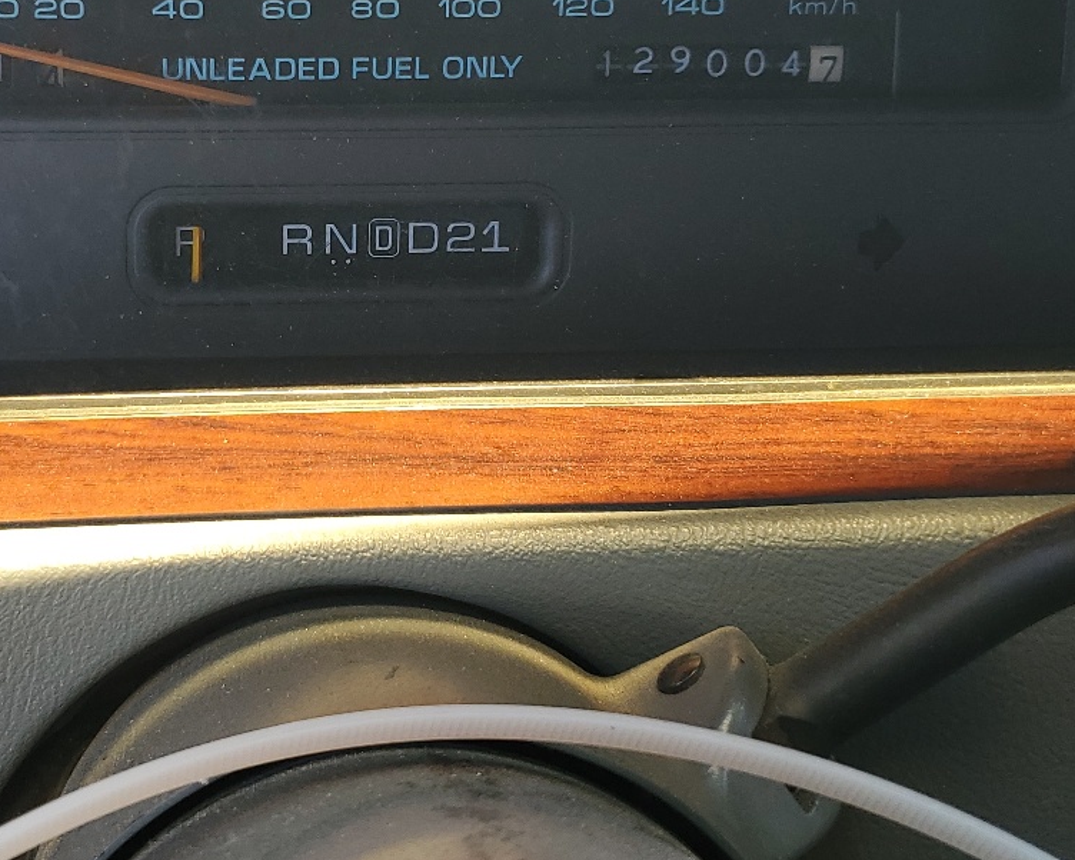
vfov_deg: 28.1
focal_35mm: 54
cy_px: 350
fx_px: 1719
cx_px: 243
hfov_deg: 33.9
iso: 50
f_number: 1.5
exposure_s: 1/189
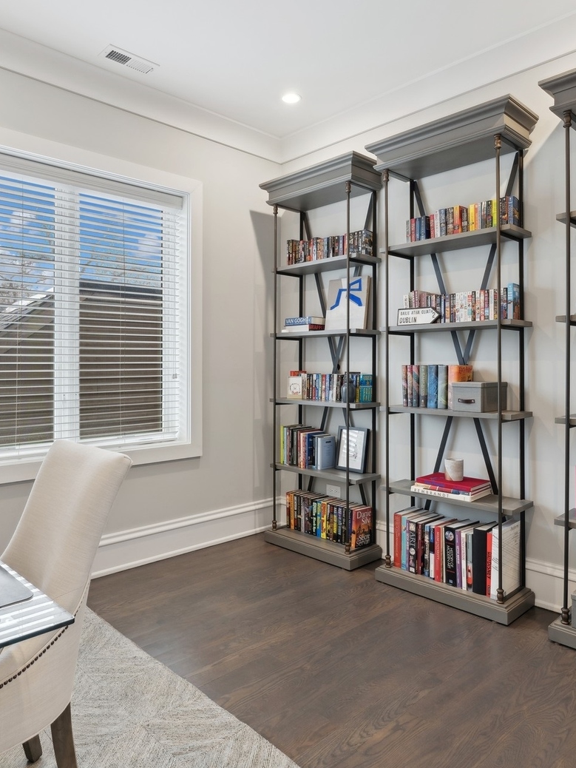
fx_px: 532
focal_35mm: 24
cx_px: 268
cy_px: 376
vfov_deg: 71.6
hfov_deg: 56.8
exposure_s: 1/5
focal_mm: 16
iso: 320
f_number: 7.1
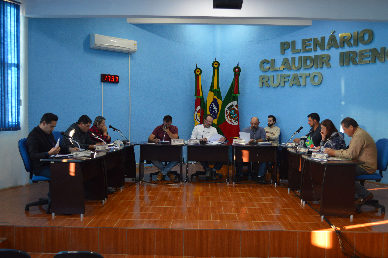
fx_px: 355
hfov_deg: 57.3
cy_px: 129
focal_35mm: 33
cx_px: 194
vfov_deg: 39.9
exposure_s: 1/50
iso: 400
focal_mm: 22
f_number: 4
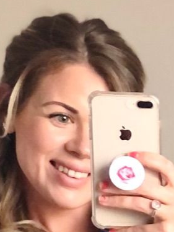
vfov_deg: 6.1
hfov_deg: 4.8
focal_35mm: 312
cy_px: 567
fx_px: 2089
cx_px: 220
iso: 64
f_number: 2.8
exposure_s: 1/30
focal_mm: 6.6
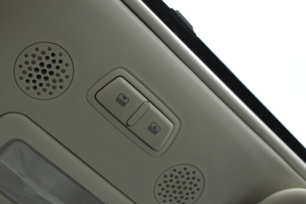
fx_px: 561
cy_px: 130
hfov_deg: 30.4
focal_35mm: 66
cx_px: 110
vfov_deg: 20.5
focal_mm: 30
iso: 1600
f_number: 4.2
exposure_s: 1/200
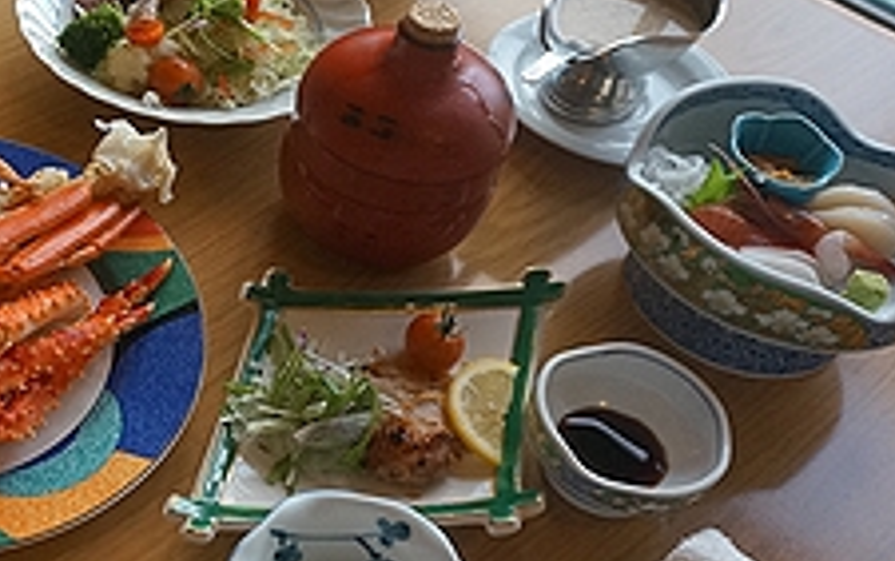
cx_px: -50
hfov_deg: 33.9
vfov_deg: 24.4
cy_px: 330
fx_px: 1294
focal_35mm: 53
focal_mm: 16
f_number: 4
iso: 1250
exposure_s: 1/160
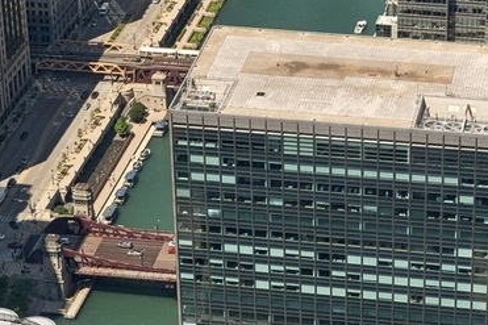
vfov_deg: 10.4
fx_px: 1775
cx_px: 279
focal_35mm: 131
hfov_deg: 15.6
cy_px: 59
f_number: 9.5
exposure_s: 1/180
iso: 200
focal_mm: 30
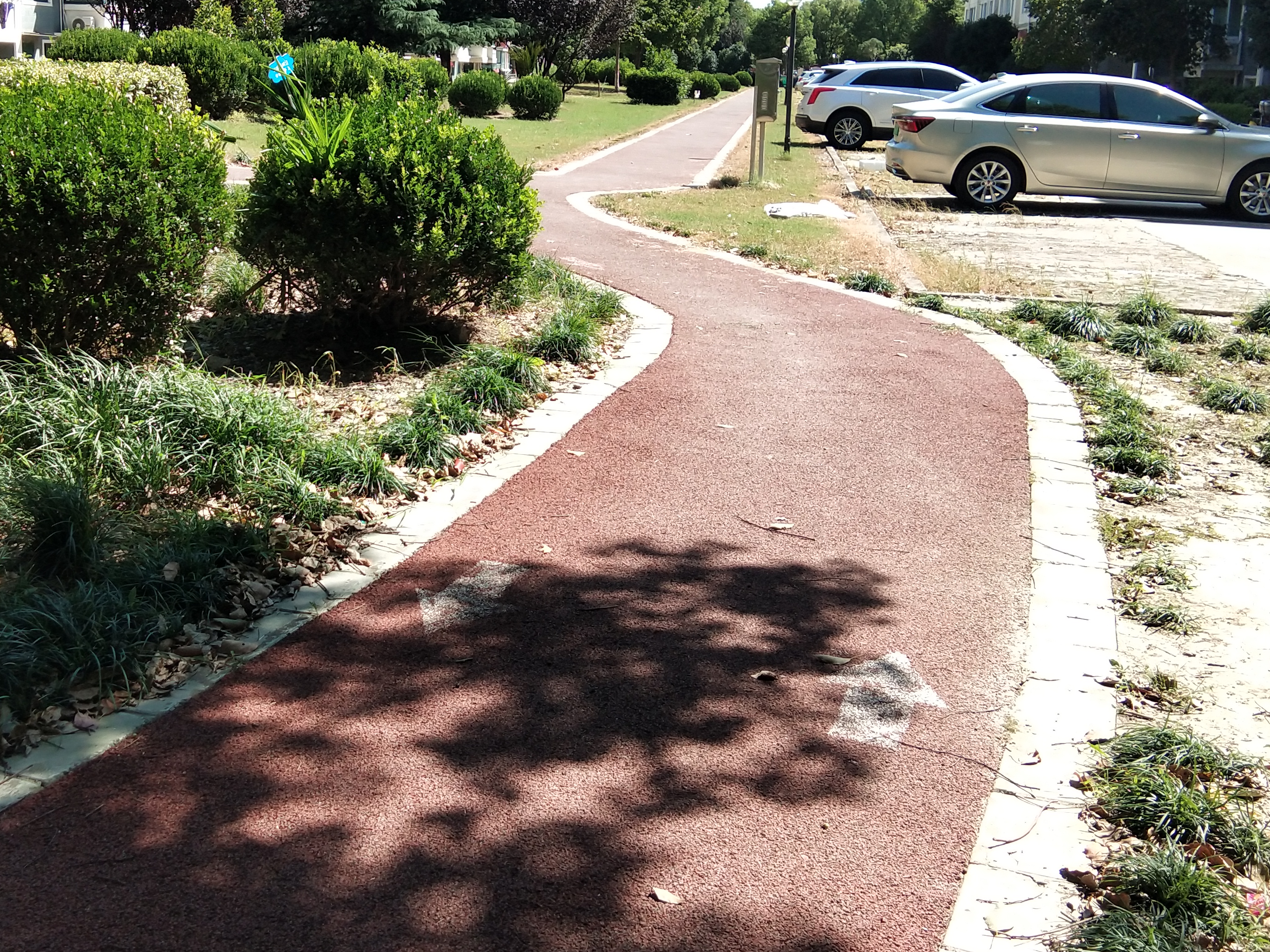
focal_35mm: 47
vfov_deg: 30.8
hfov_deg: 40.2
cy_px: 360
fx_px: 1724
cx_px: 480
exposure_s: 1/464
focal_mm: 3.69
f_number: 2.2
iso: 50
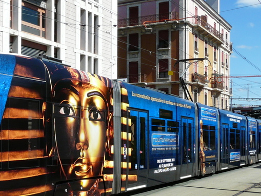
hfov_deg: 34.3
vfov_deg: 26.4
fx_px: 415
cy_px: 135
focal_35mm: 55
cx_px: 72
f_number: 5.6
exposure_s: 1/500
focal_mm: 4.6
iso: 100
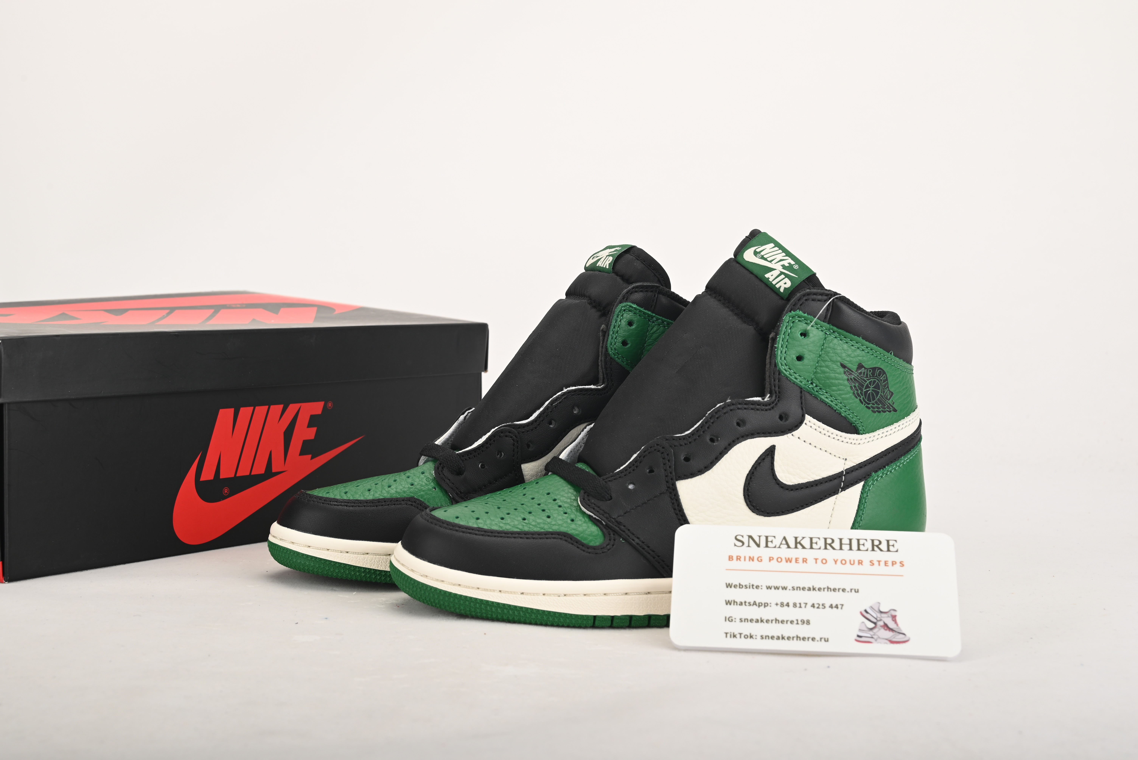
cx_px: 569
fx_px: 1518
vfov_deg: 28.1
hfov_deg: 41.1
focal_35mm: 48
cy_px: 380
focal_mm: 48
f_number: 11
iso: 100
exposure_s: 1/200
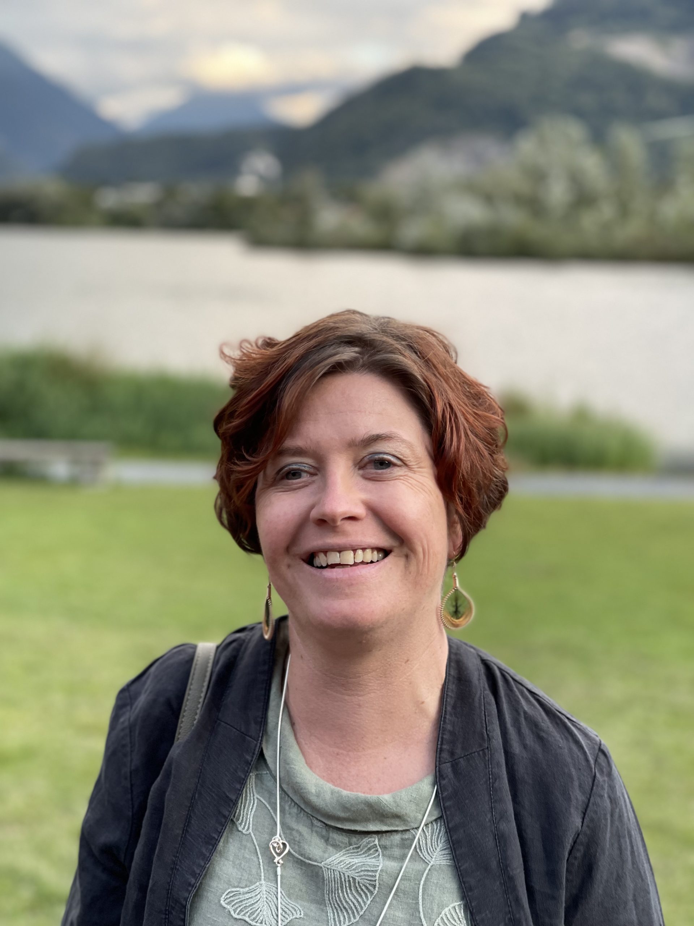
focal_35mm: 64
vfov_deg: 30.3
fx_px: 1711
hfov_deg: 22.9
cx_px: 347
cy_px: 463
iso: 64
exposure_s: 1/121
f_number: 2.2
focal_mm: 7.5
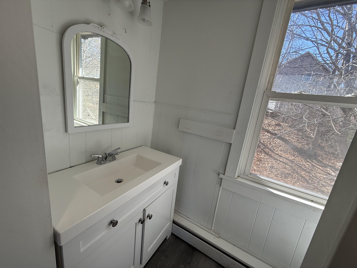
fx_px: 144
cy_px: 134
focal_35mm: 14
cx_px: 178
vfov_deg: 85.7
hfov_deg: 102.1
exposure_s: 1/187
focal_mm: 2.22
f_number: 2.2
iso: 50
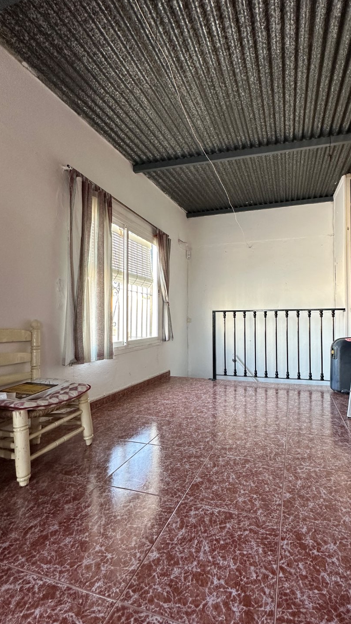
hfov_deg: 66.0
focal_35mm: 16
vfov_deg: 99.4
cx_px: 220
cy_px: 318
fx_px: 265
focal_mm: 2.22
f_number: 2.2
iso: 200
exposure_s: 1/99
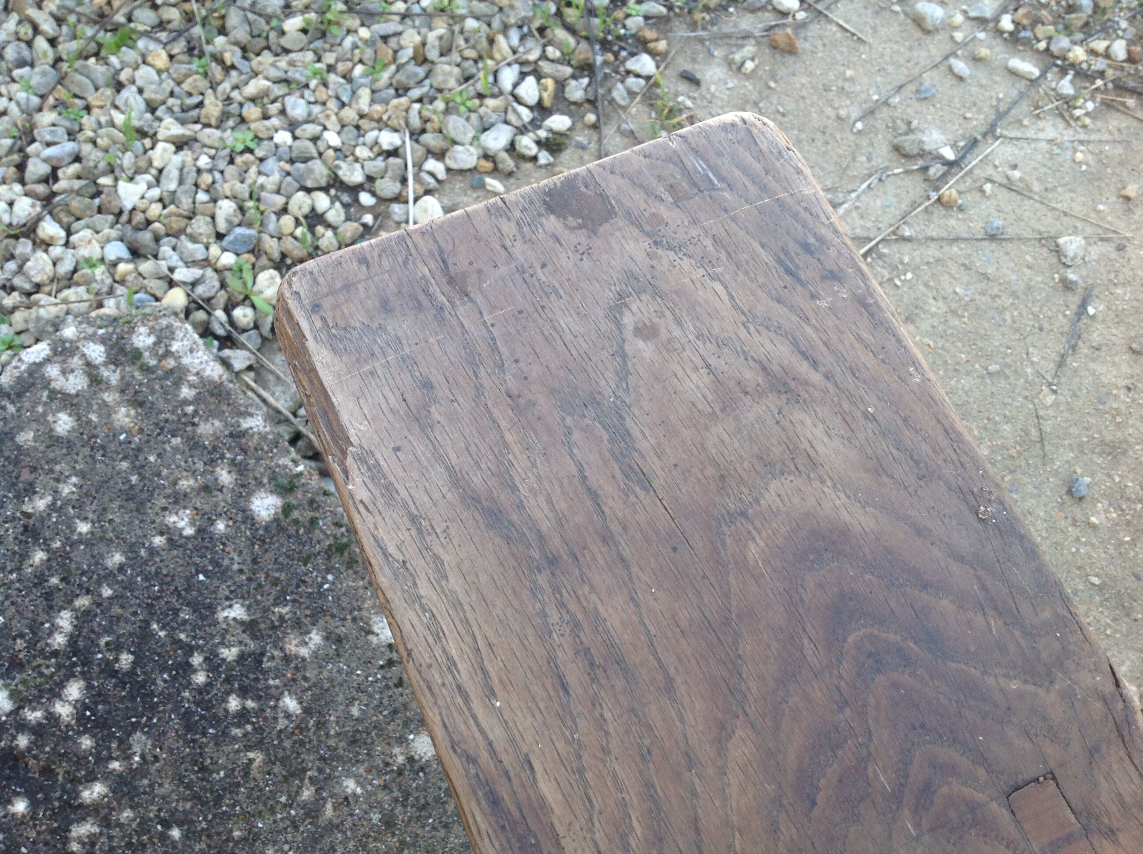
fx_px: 1154
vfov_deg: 40.6
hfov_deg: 52.7
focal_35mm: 35
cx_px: 572
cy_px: 427
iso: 80
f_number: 2.4
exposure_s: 1/120
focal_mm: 4.28
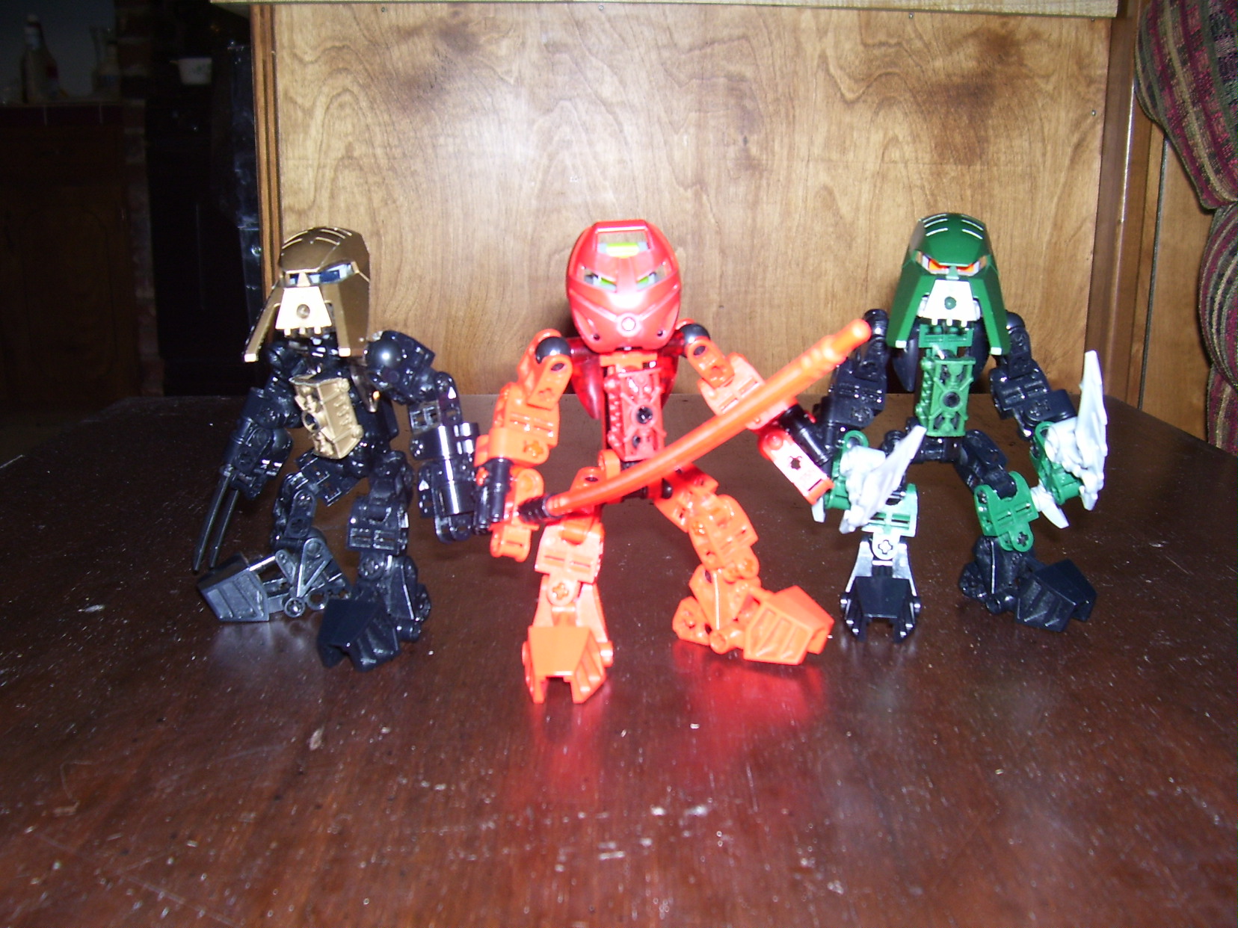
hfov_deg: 54.0
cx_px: 619
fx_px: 1216
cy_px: 464
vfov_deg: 41.8
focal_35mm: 34
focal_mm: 5.6
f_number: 2.7
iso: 80
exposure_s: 1/60
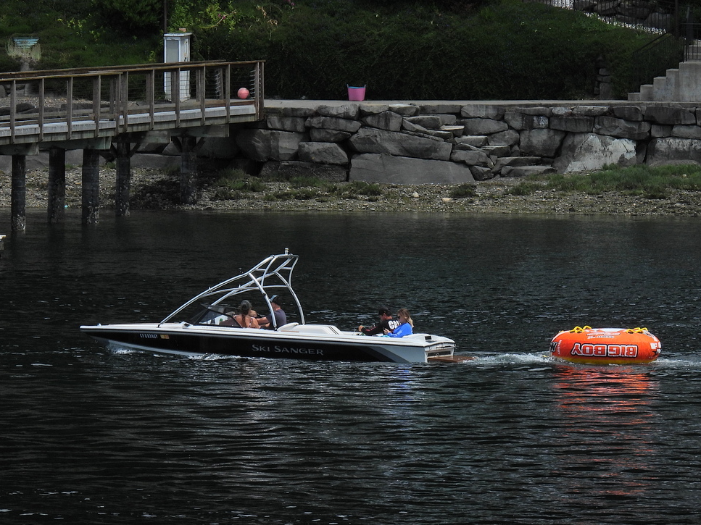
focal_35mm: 503
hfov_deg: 3.9
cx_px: 362
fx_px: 10185
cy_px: 259
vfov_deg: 3.0
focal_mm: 67.8
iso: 100
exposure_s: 1/1250
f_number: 5
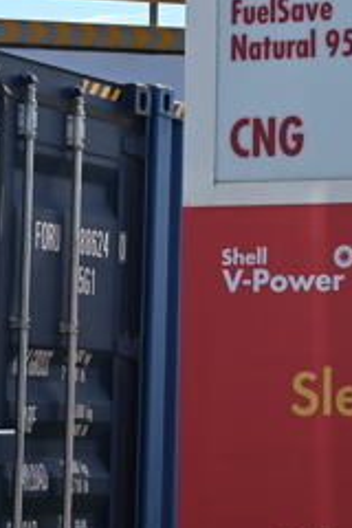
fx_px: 2904
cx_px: 359
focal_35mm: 198
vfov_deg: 10.2
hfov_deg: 6.9
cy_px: -80
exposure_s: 1/160
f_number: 7.1
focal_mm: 46
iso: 50
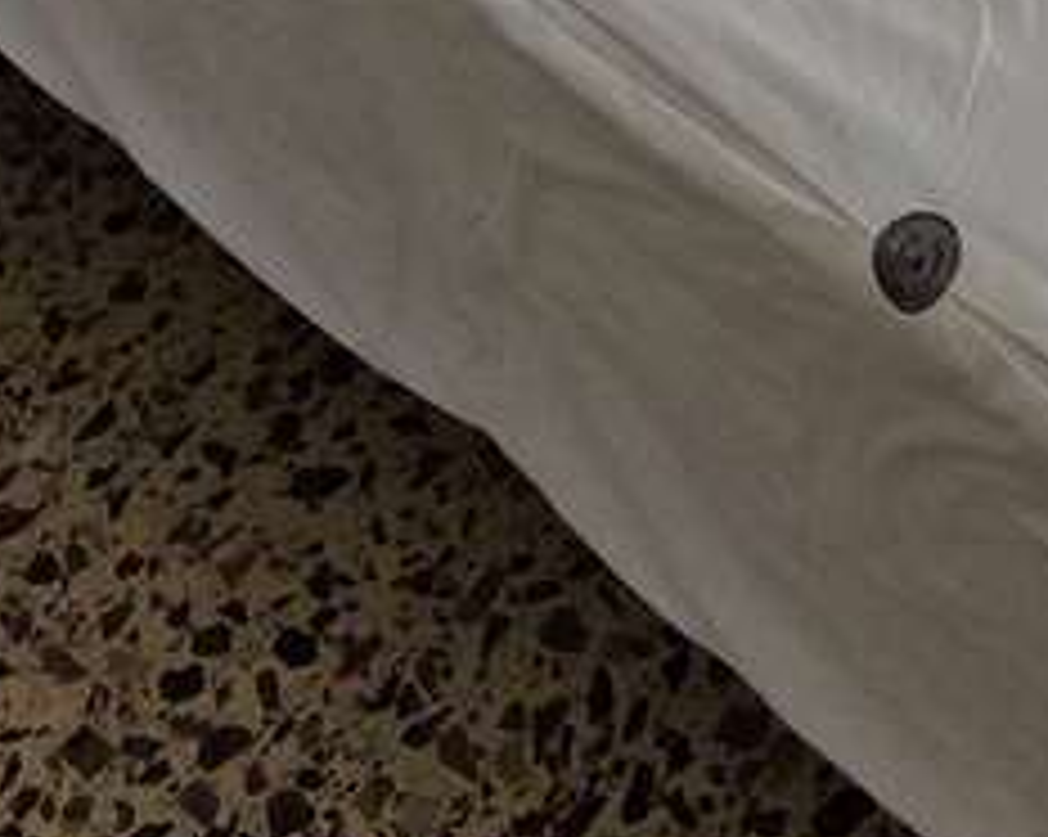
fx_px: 2324
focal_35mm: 75
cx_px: 1356
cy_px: -1040
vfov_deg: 14.8
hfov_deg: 22.7
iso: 50
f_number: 2.2
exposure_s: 1/685
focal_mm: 2.16
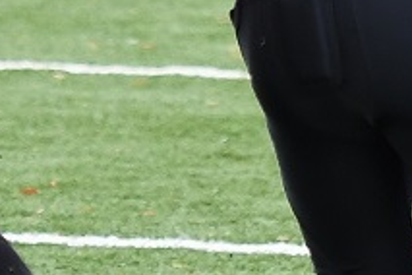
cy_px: 50
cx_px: 453
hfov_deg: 2.8
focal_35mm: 742
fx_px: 8491
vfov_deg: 1.9
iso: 450
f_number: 3.5
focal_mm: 98
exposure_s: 1/1000
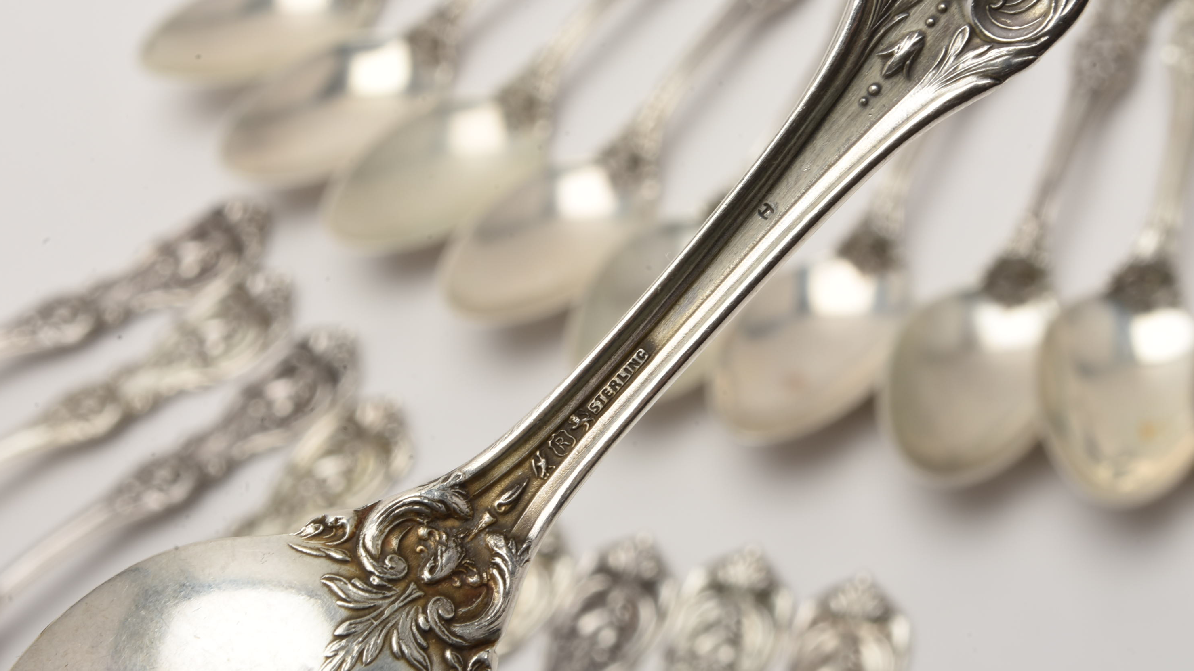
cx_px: 594
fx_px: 2771
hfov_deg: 24.3
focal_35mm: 88
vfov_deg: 13.8
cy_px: 349
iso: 100
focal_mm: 55
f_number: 25
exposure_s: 1/125
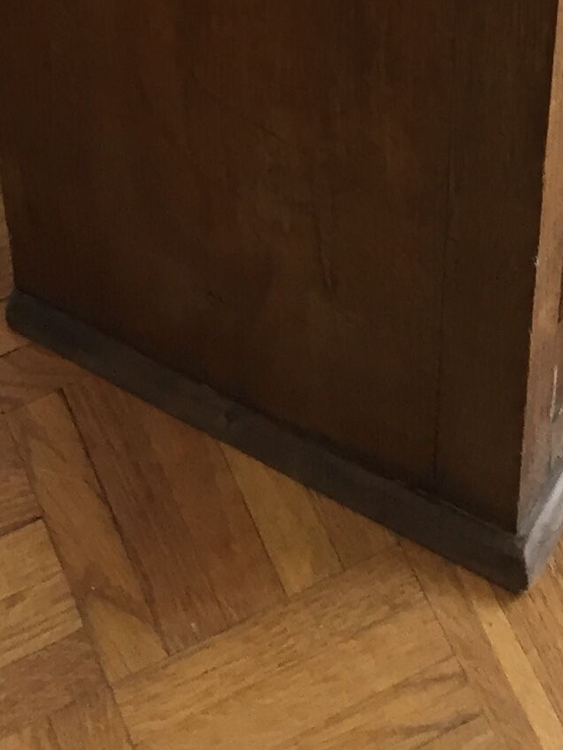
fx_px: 2428
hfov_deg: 13.1
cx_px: 532
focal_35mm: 112
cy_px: -651
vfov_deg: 15.0
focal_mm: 4.15
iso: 100
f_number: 2.2
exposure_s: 1/33
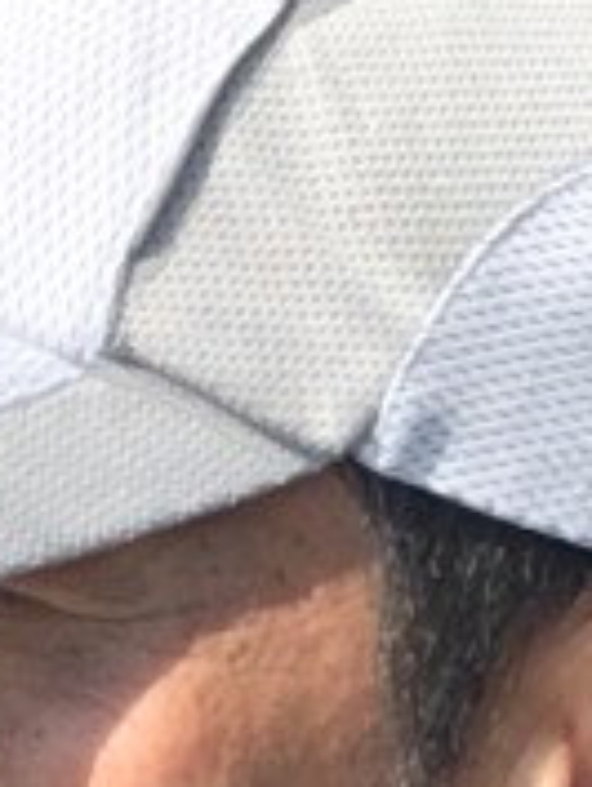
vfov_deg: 13.6
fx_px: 3189
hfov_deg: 10.6
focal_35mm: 140
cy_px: 1014
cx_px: 272
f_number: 2.4
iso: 50
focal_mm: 2.15
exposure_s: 1/685
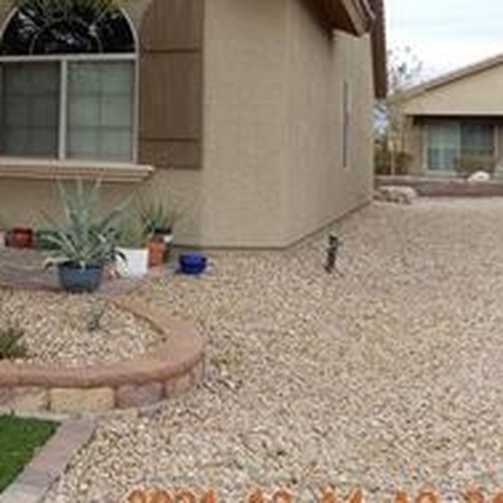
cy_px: 113
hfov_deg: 27.1
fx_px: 921
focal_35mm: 56
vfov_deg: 30.0
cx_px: -98
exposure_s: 1/320
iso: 80
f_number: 3.4
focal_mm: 4.3
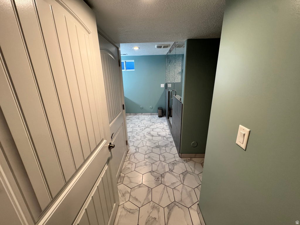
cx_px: 150
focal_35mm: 14
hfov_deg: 102.1
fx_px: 121
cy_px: 112
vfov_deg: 85.7
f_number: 2.2
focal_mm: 2.22
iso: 320
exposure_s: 1/120
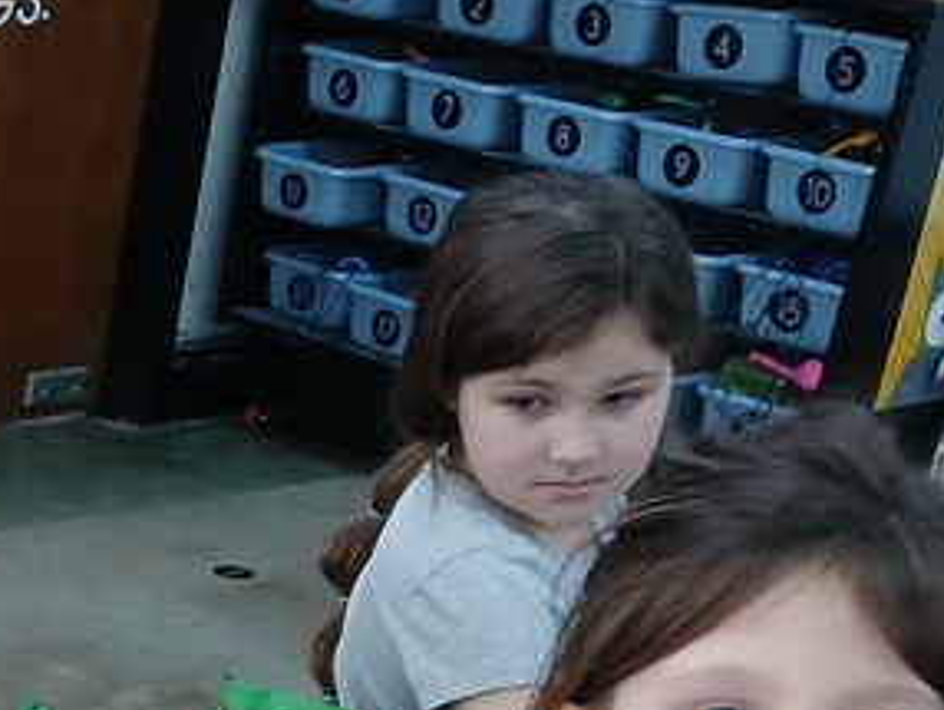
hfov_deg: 17.9
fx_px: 2538
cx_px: -627
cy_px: 944
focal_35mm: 93
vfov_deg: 15.1
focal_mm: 3.98
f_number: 1.8
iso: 250
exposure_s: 1/40
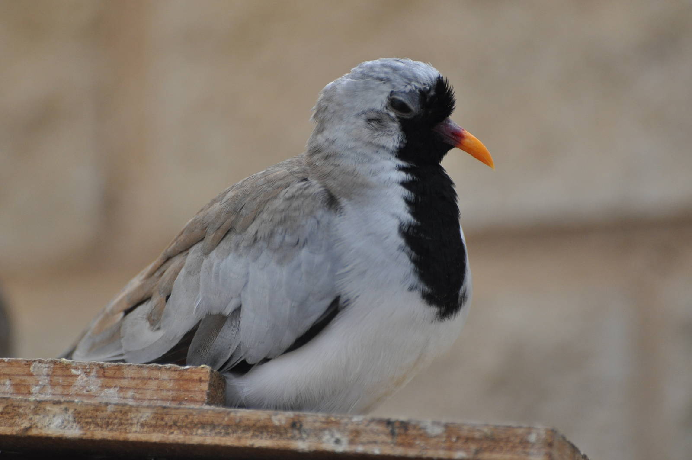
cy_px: 230
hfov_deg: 6.3
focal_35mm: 330
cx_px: 346
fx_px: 6336
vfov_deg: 4.2
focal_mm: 220
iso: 900
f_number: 5.3
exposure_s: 1/500
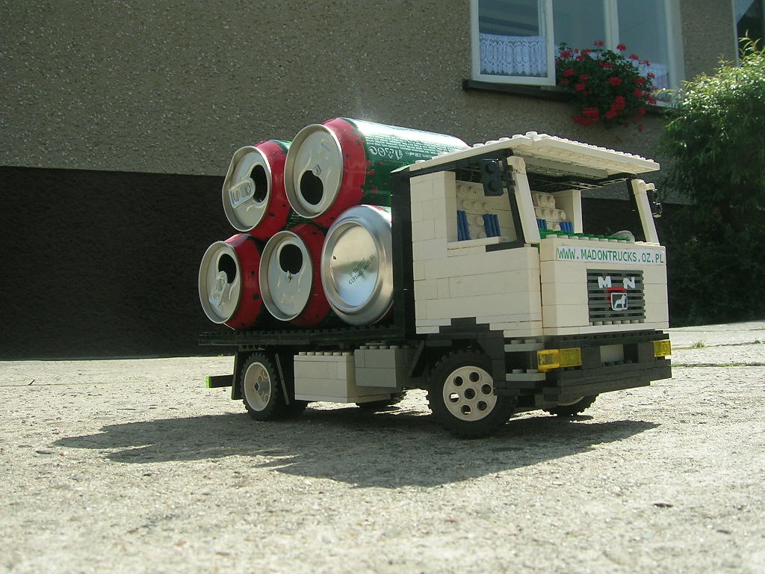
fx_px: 796
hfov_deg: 51.4
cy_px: 287
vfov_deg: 39.7
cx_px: 382
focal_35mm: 36
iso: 50
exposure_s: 1/335
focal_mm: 5.5
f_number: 4.8
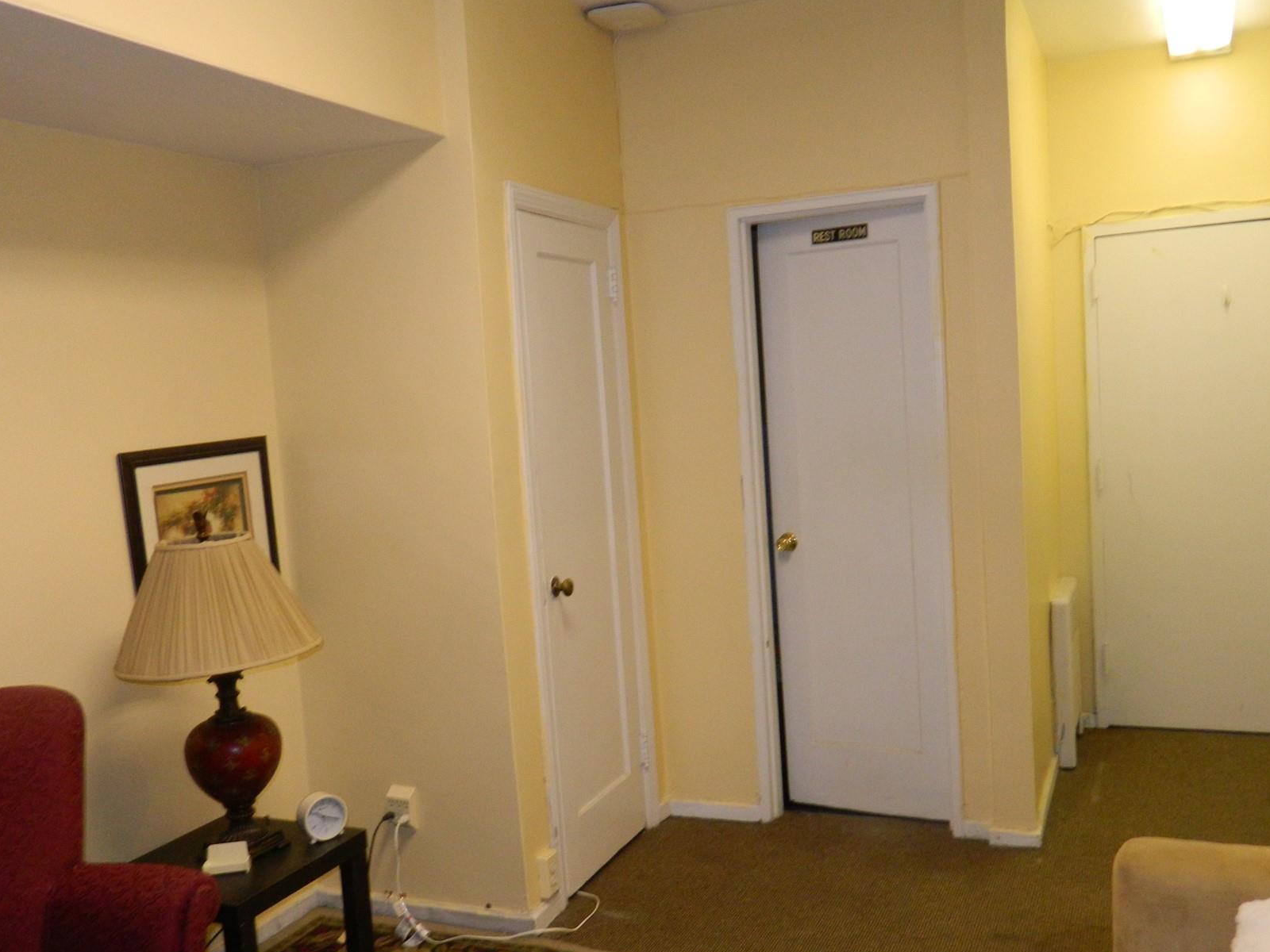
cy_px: 513
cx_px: 657
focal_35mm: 32
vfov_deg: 44.1
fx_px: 1174
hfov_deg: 56.8
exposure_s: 1/30
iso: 200
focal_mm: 4.5
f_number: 3.1
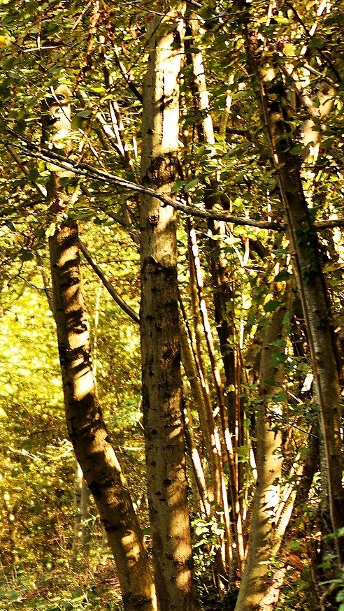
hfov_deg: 4.0
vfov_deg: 7.1
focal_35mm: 302
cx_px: -148
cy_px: 716
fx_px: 4894
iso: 100
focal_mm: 70
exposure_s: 1/40
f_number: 2.8
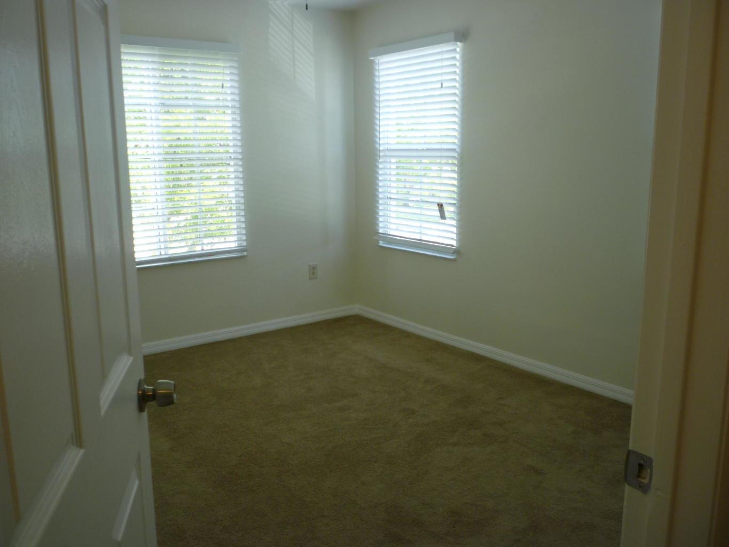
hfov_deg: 61.7
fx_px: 611
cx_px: 364
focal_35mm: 29
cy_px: 274
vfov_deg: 48.2
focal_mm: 5.2
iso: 80
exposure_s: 1/40
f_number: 3.3
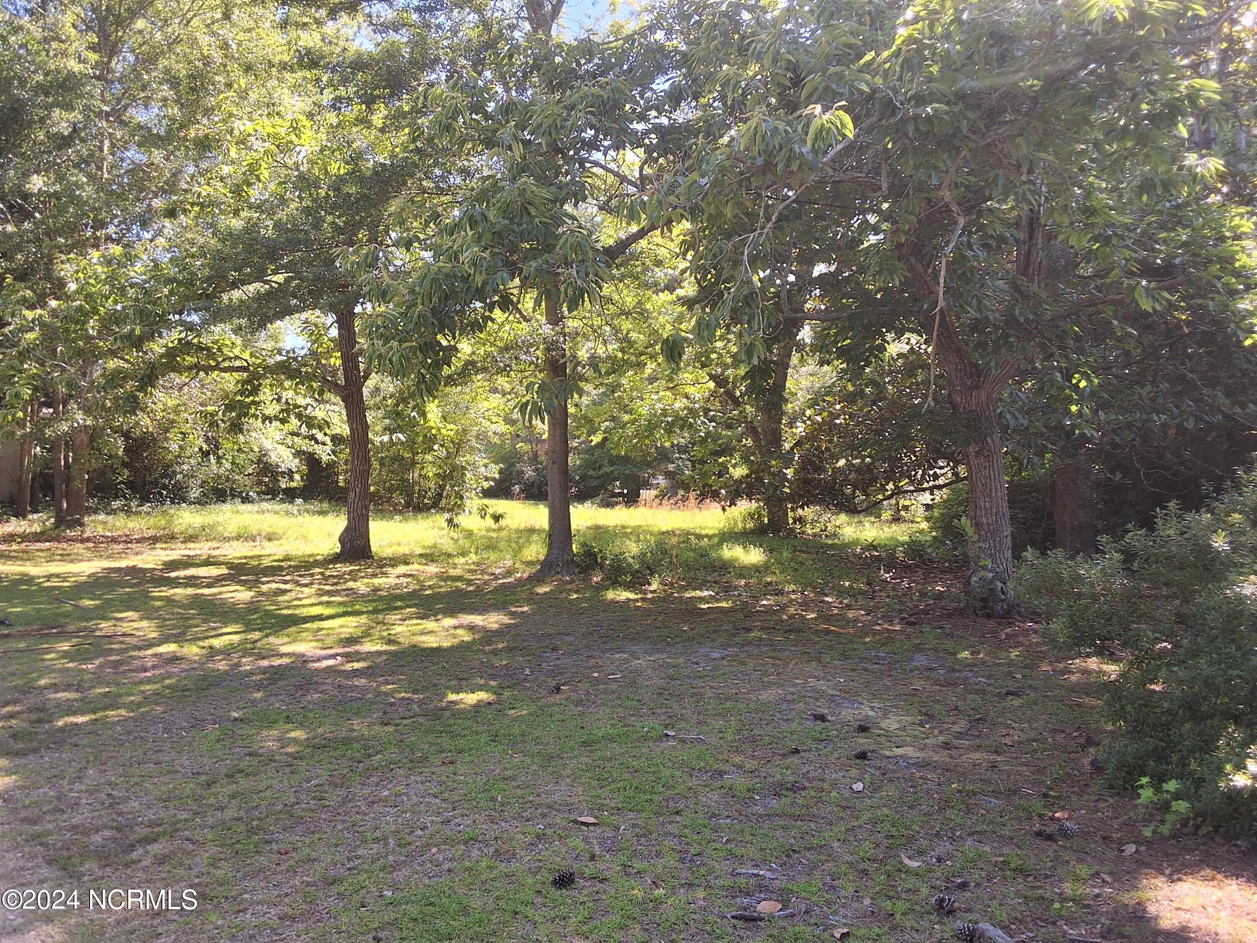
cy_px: 472
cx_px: 628
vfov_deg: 49.7
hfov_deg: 63.4
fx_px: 1017
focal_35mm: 28
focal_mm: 2.91
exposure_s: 1/292
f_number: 1.9
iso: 32
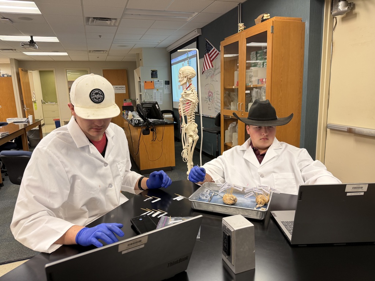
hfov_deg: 71.6
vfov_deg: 56.8
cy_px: 140
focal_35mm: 24
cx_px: 188
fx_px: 260
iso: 200
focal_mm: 6.76
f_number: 1.78
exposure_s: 1/120
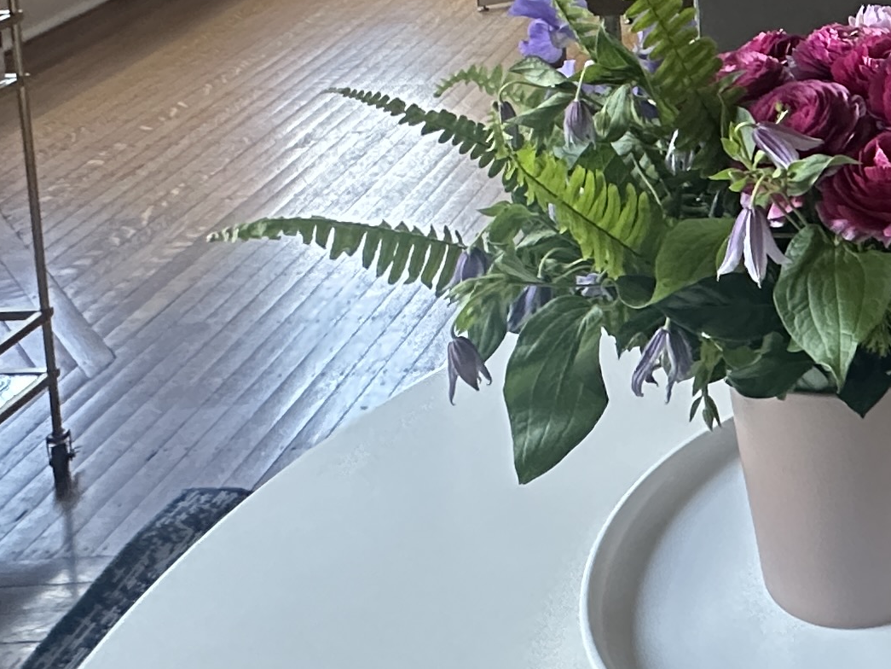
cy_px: -317
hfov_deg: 29.8
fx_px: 1390
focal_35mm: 54
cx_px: 1101
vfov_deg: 22.5
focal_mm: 2.22
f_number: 2.2
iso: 400
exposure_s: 1/60
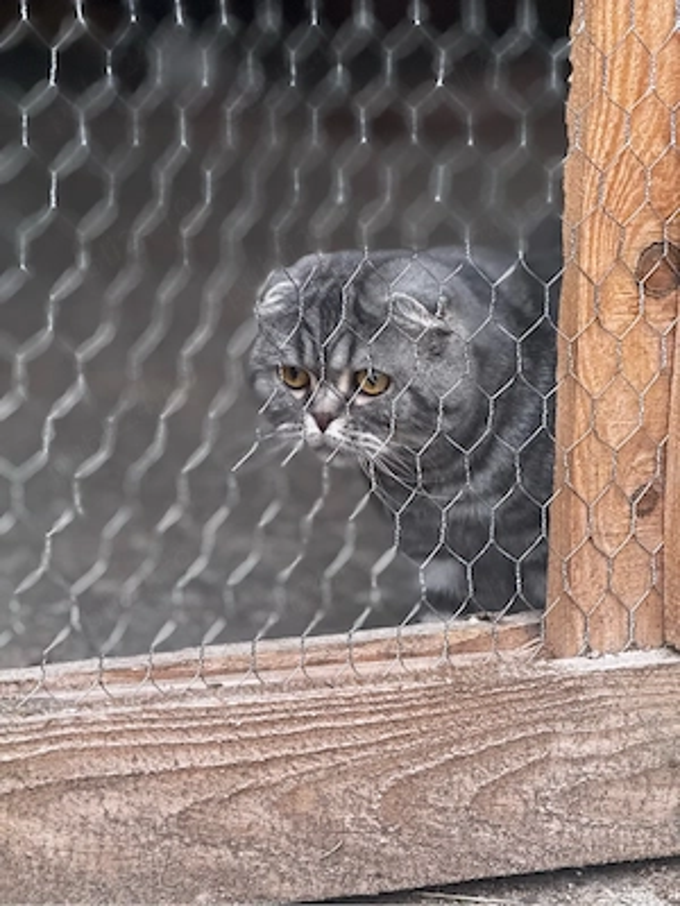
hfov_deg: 12.3
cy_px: 453
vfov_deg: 16.4
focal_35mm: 120
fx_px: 3143
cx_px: 340
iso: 320
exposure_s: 1/60
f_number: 2.8
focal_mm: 15.66
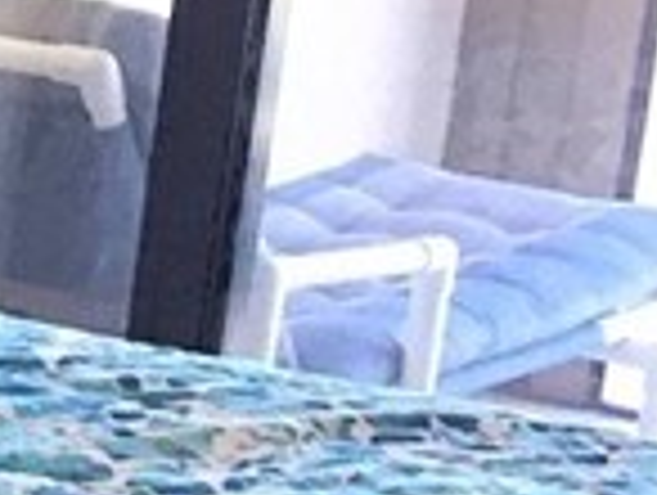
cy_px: 338
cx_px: -1557
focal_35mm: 203
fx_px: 3859
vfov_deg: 7.3
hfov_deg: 7.9
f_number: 2.2
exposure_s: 1/30
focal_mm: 4.15
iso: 80
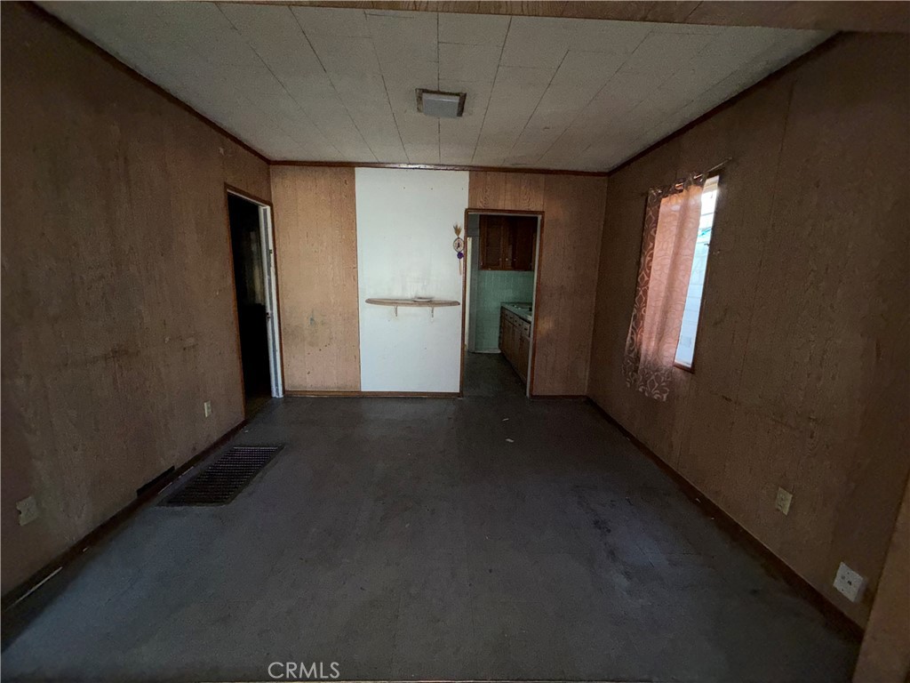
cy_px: 342
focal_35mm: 14
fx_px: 368
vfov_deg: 85.7
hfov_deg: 102.1
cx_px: 455
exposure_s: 1/60
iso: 200
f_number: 2.2
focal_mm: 2.22
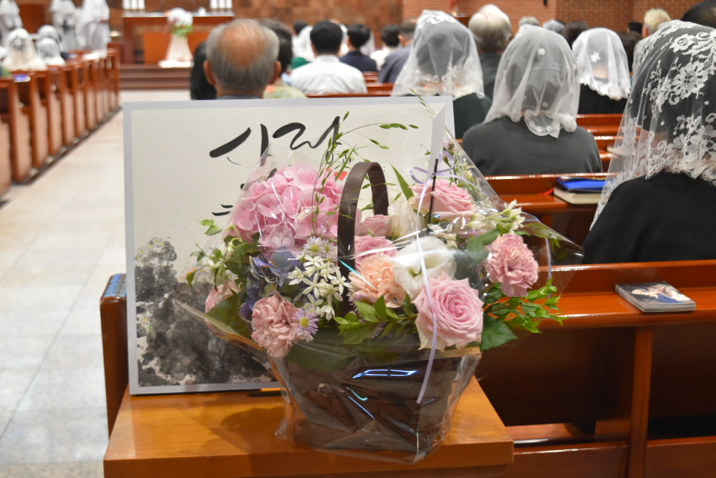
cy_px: 239
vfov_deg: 25.8
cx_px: 358
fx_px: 1045
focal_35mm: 52
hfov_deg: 37.8
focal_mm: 35
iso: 1600
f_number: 4.5
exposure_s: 1/60
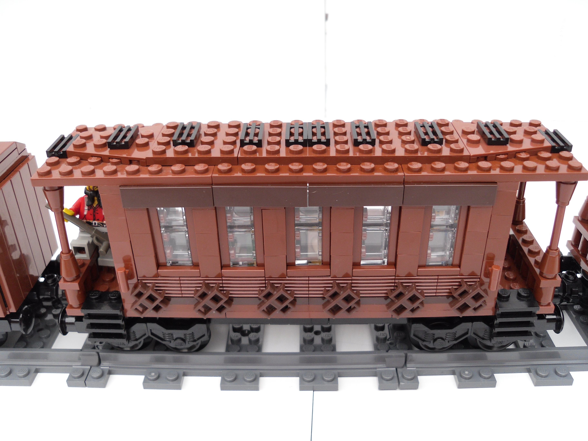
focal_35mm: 34
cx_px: 294
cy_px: 220
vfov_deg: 41.8
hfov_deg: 54.0
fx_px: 578
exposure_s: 1/90
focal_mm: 6
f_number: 2.8
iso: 100
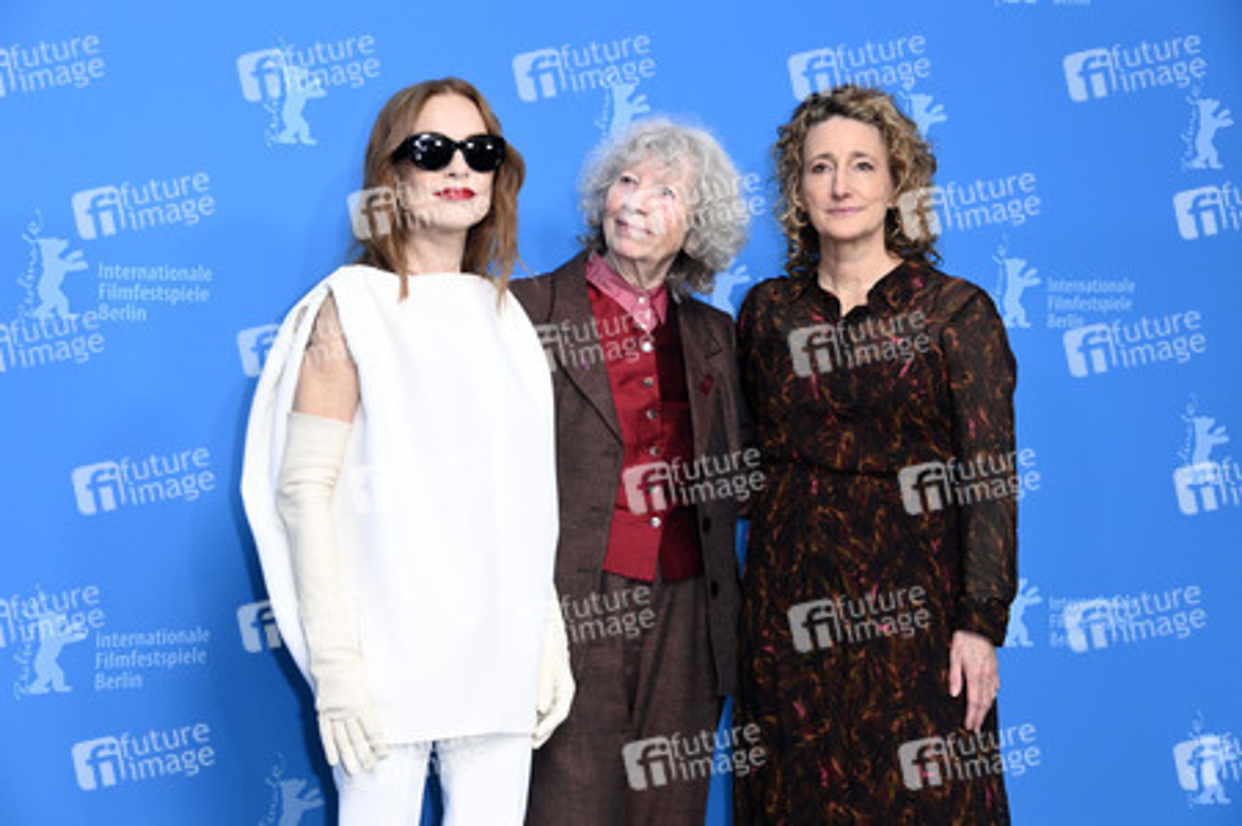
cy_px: 413
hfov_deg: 26.0
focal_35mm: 78
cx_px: 621
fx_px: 2689
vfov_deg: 17.5
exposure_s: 1/250
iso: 1250
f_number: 5.6
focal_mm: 78
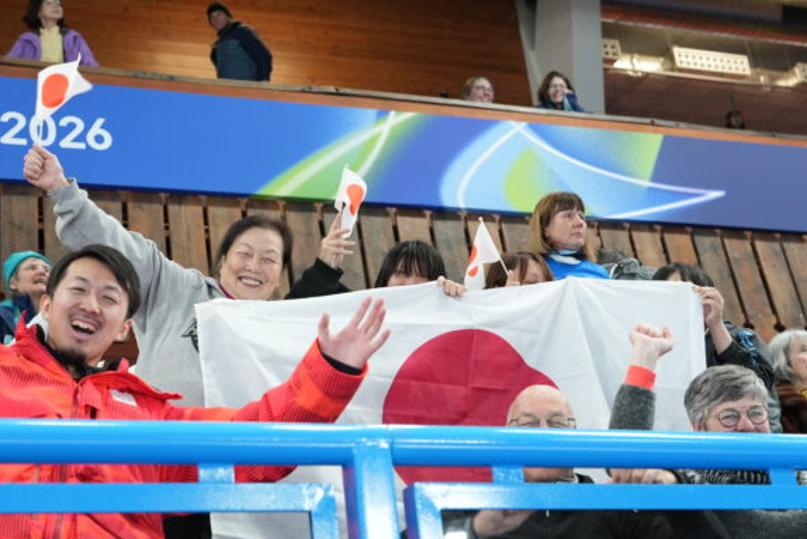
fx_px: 1368
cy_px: 236
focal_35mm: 61
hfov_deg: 32.8
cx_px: 322
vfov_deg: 22.3
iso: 1250
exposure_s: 1/250
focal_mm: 50
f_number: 4
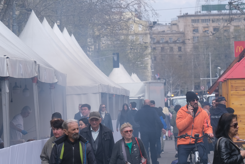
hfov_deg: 8.2
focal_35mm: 249
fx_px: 1694
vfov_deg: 5.5
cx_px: 24
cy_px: 112
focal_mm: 90.4
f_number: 5.6
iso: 160
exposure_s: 1/350
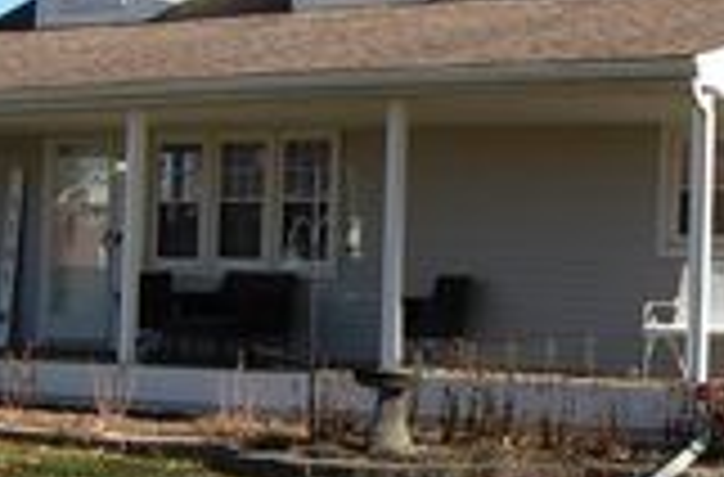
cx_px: 787
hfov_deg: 22.9
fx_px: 1683
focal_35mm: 84
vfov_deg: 16.1
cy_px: 209
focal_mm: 18
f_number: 9
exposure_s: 1/320
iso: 200
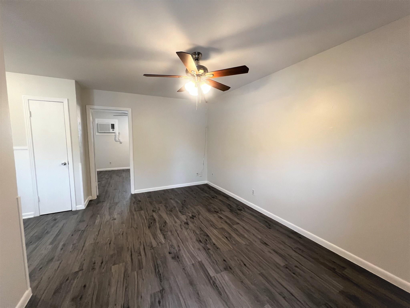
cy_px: 154
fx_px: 154
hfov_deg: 106.2
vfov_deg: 89.9
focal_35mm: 13
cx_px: 205
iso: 250
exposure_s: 1/120
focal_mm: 1.57
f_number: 1.8
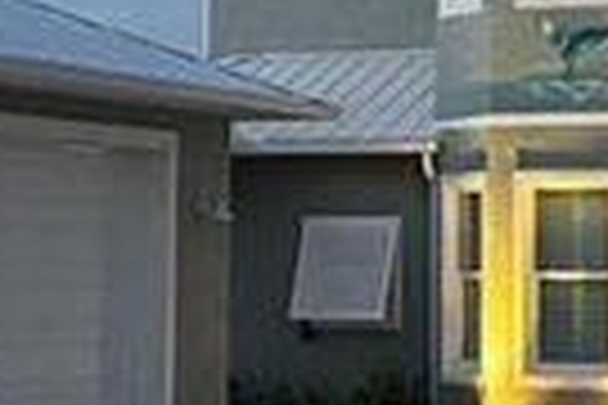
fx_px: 2820
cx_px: 338
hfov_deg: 12.3
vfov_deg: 8.1
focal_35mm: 167
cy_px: -92
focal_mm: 6.76
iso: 1000
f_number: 1.78
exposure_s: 1/30
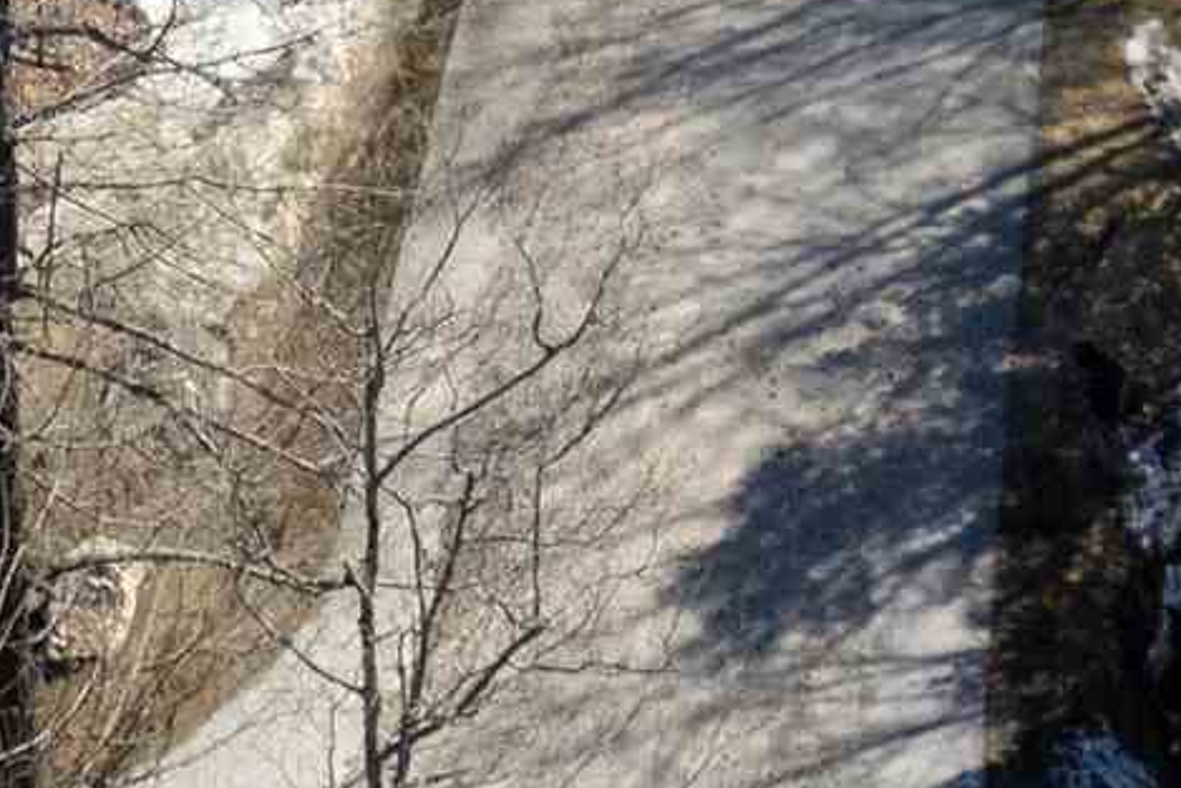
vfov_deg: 8.1
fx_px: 4725
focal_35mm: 144
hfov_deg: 14.2
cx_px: 720
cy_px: -1568
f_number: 2.8
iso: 200
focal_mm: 8.38
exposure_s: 1/250
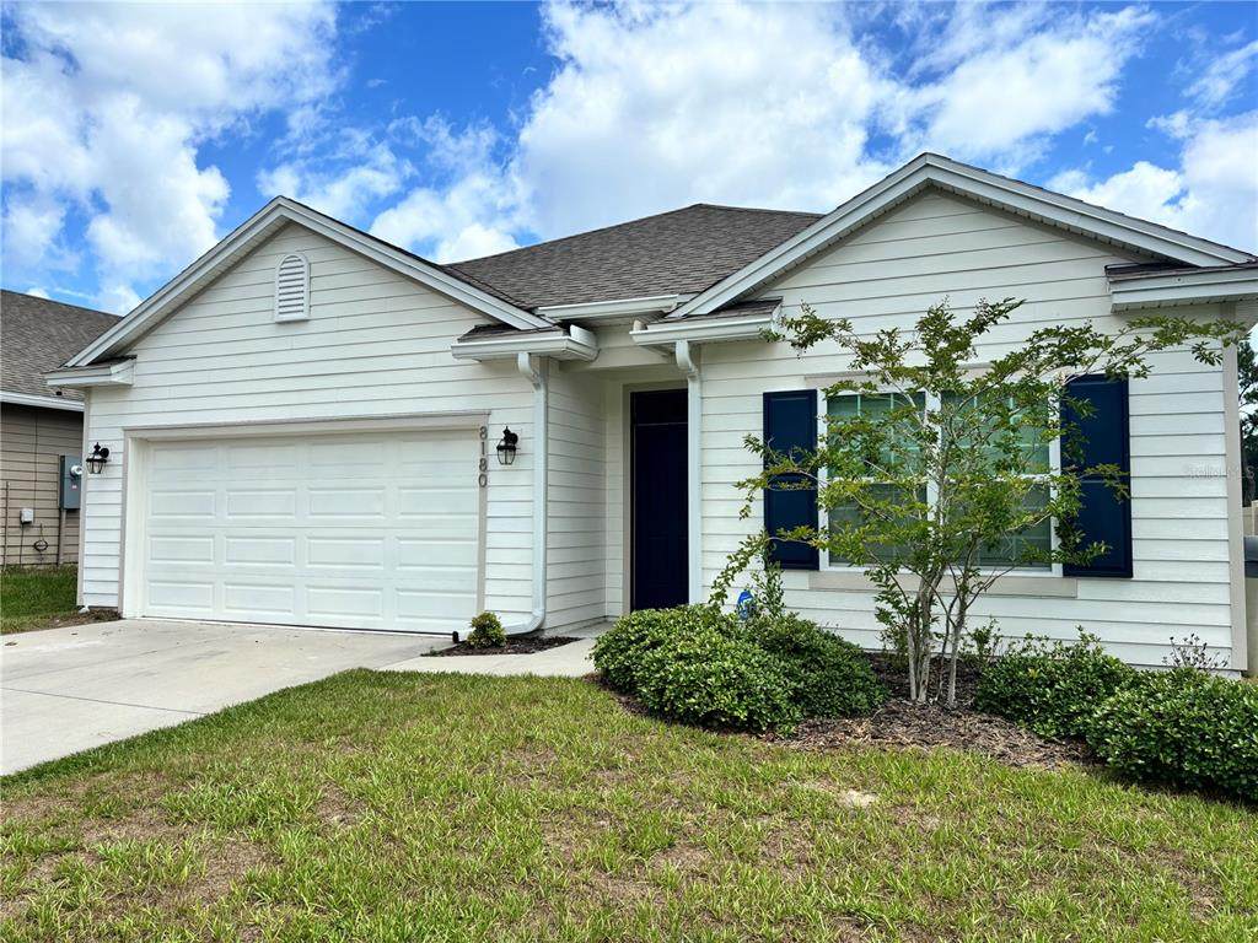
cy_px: 472
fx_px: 945
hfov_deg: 67.3
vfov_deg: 53.1
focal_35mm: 26
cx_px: 629
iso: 50
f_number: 1.6
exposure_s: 1/3788
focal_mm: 5.96
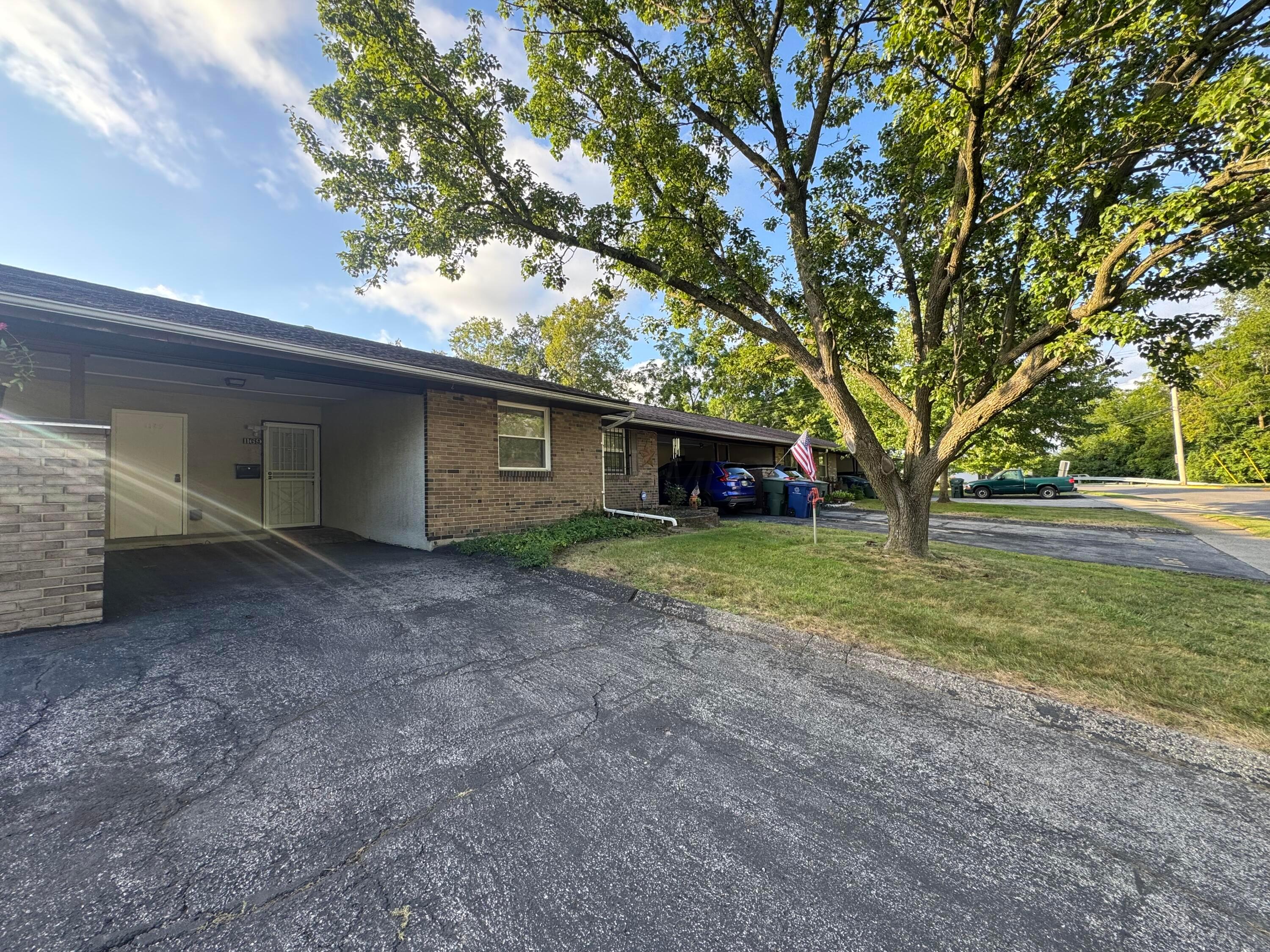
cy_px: 476
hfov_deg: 102.1
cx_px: 635
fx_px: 514
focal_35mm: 14
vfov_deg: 85.7
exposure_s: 1/184
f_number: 2.2
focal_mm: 2.22
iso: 40
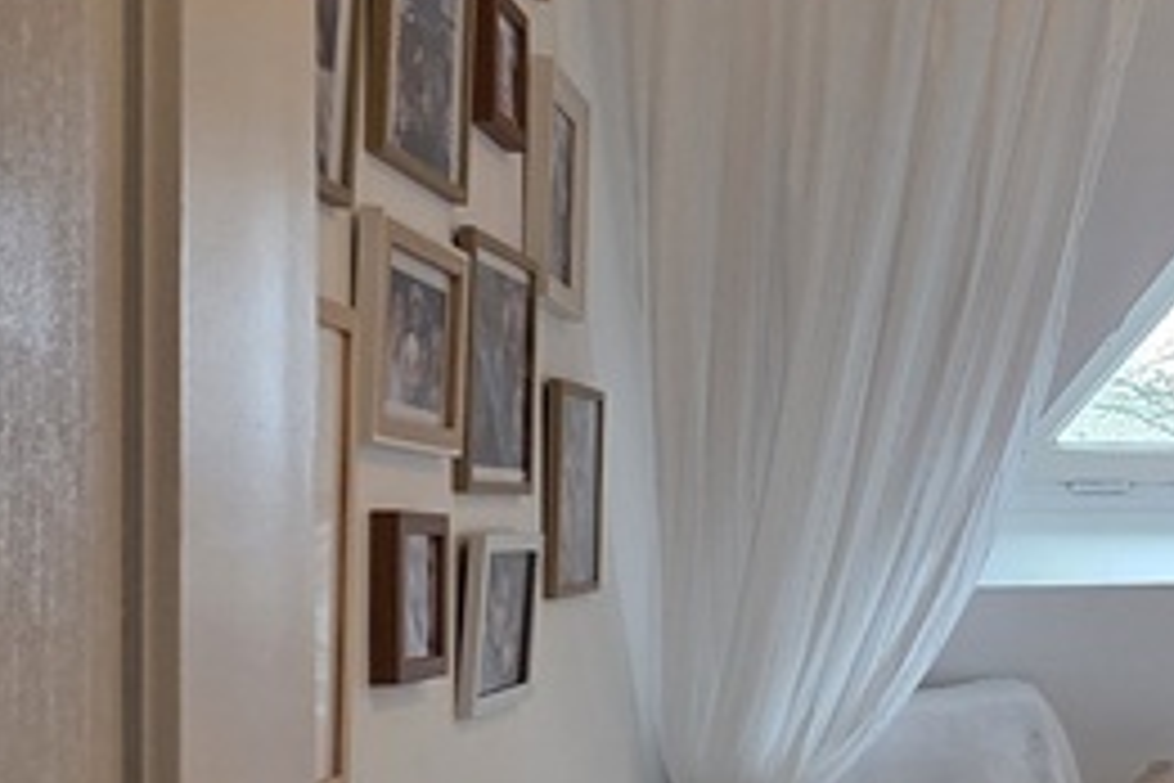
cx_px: 1417
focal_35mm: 53
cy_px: 508
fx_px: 1728
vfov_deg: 25.4
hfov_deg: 31.3
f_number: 1.9
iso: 100
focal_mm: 2.2
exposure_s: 1/100
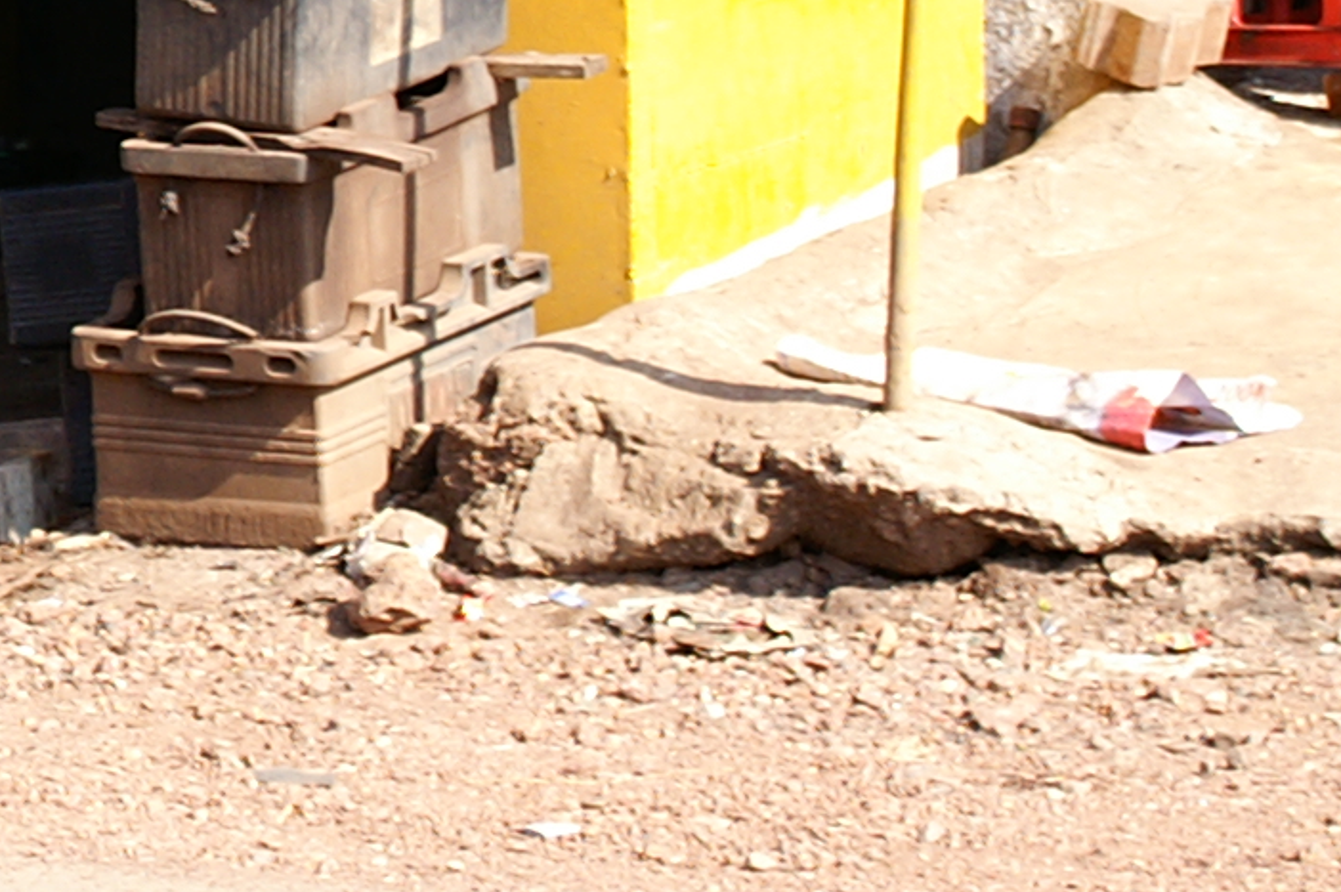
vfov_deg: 5.3
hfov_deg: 7.6
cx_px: -1484
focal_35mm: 257
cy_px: -508
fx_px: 9566
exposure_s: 1/300
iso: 200
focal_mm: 40
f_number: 6.3
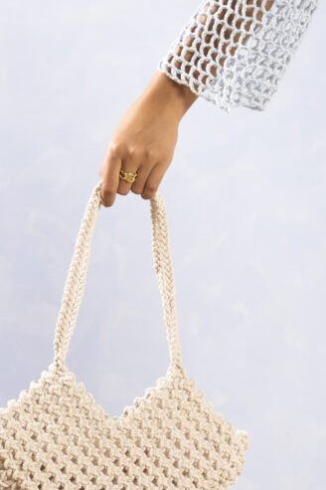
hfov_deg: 11.7
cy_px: 413
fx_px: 1589
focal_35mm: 117
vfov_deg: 17.3
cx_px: 60
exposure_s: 1/100
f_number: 4
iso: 400
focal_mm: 42.9
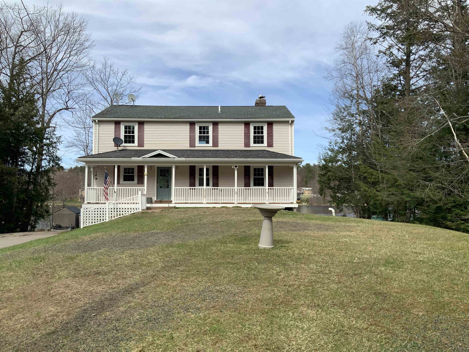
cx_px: 234
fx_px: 393
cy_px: 176
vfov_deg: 48.2
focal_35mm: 29
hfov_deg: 61.7
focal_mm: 3
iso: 16
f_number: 1.8
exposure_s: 1/1848
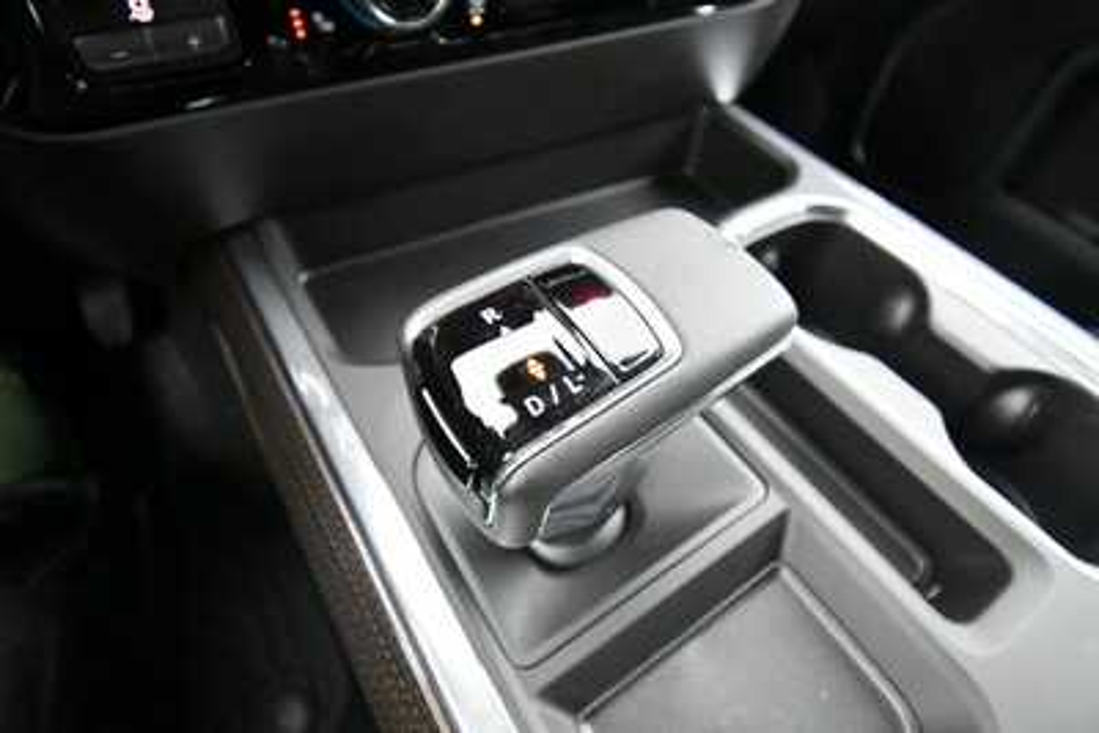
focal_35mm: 19
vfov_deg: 64.6
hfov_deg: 86.9
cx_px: 550
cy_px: 366
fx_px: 580
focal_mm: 13
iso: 3200
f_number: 4.8
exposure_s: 1/60
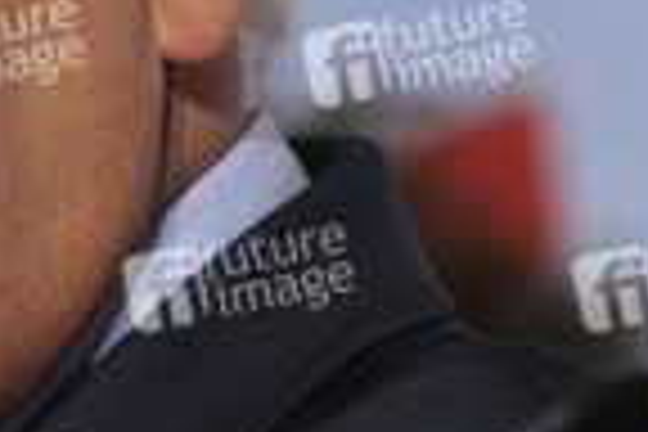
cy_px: -58
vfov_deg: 1.6
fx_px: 15227
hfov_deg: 2.4
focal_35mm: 846
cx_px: -151
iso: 3200
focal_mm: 270
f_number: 5.6
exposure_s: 1/160
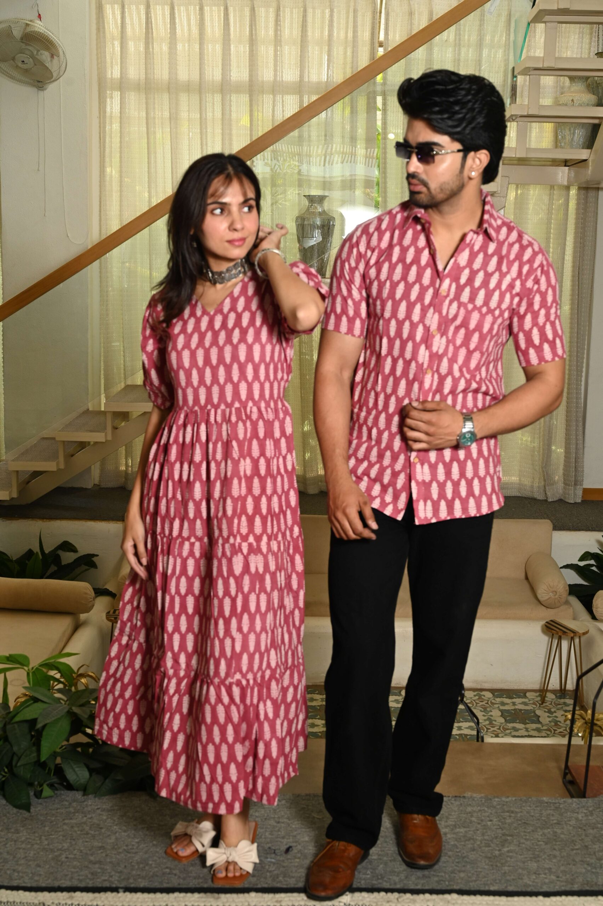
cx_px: 302
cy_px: 453
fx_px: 1082
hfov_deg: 31.1
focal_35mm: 43
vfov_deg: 45.5
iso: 640
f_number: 7.1
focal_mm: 43
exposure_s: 1/160
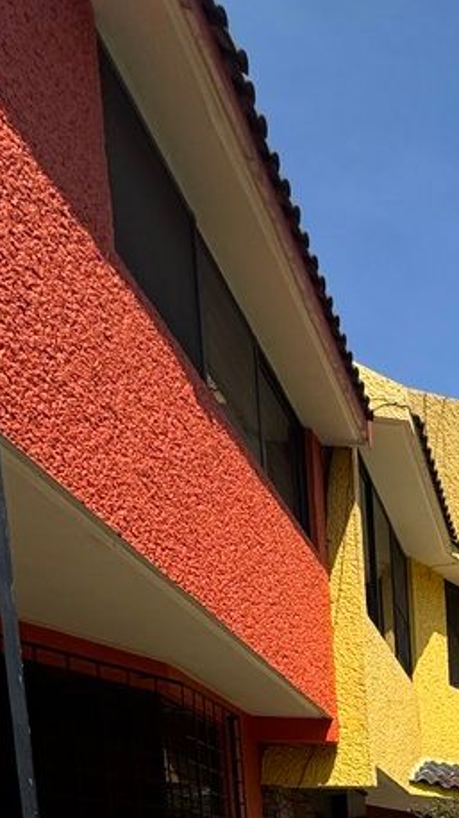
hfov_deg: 22.9
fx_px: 867
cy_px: 1022
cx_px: 722
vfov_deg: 36.5
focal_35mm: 40
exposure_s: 1/2273
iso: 50
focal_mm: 2.22
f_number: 2.2
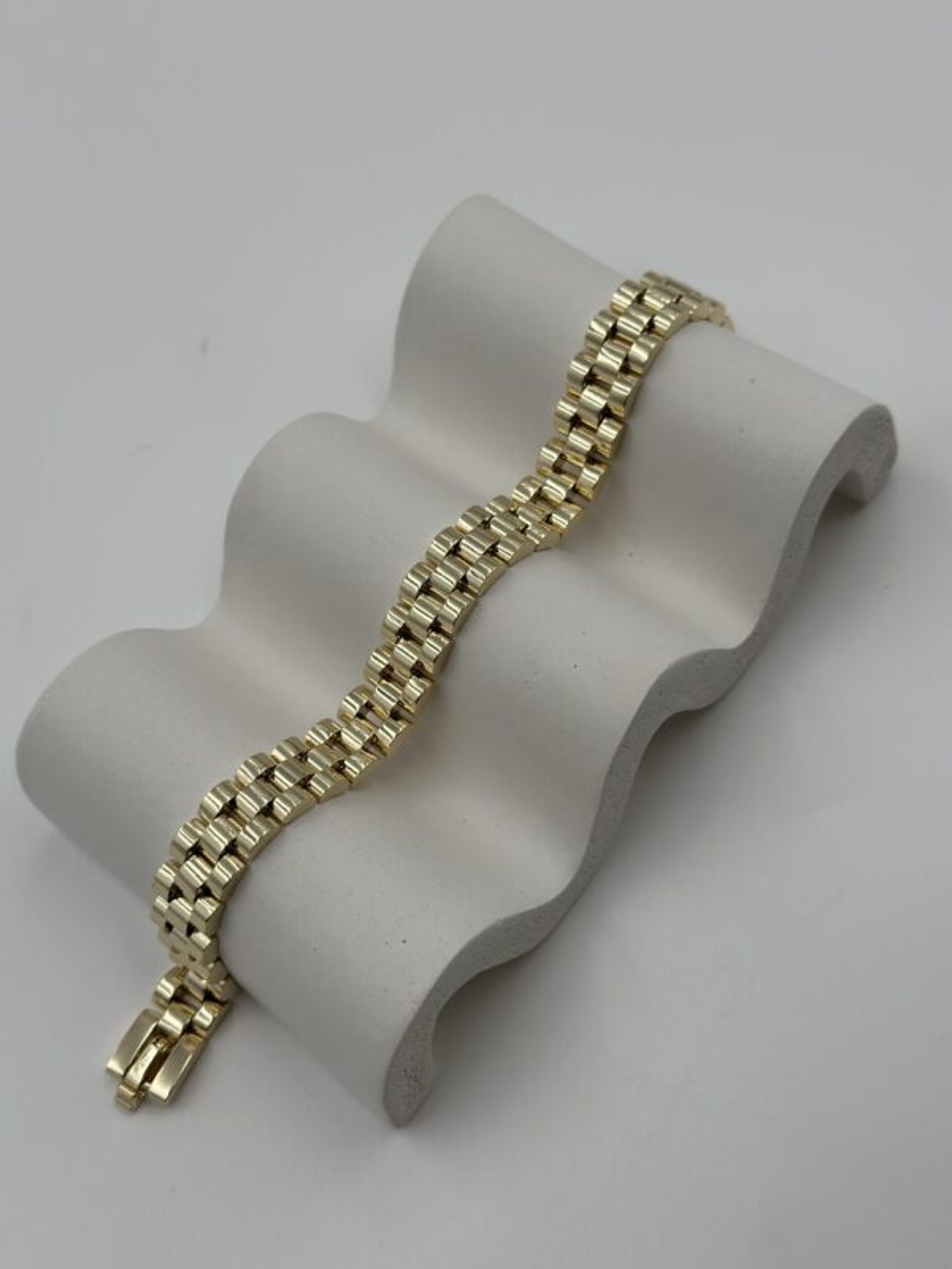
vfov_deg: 39.7
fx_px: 1760
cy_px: 634
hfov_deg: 30.3
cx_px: 476
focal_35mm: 48
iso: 80
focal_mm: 6.86
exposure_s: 1/2809
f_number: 1.78
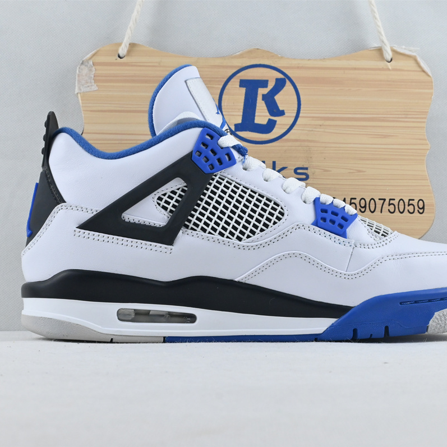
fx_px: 813
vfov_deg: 30.7
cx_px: 255
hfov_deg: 30.7
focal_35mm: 56
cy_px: 224
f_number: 10
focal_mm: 29
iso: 1000
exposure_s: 1/160
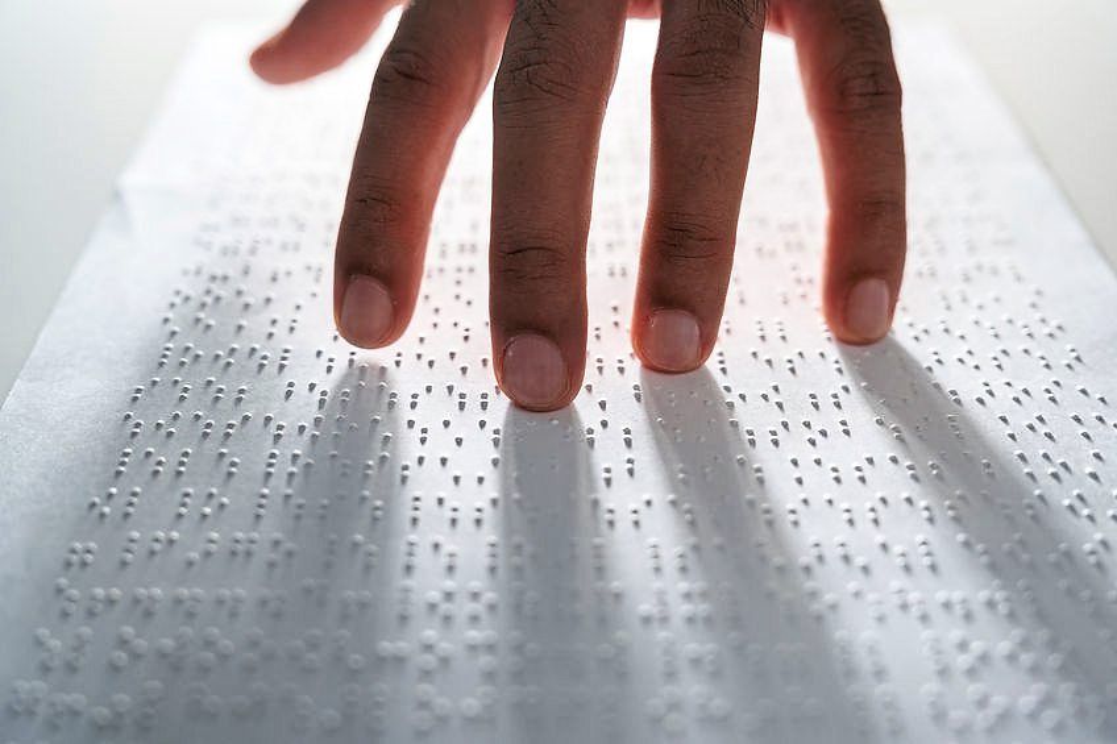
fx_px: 1241
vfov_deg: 33.4
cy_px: 372
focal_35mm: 40
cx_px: 558
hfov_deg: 48.5
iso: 400
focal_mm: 40
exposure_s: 1/800
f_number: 3.5
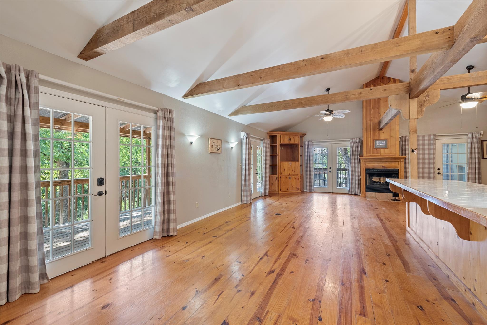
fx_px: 203
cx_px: 244
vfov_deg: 77.3
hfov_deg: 100.4
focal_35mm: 15
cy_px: 162
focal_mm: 15
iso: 400
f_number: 8
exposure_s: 1/4
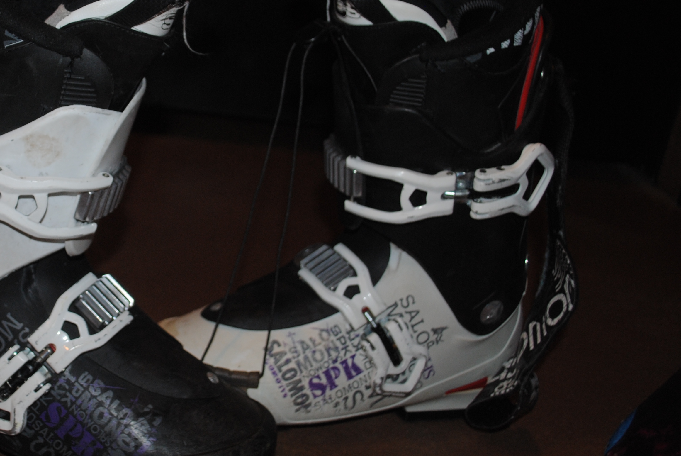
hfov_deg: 35.1
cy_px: 177
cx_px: 141
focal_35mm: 55
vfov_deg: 24.6
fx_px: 1042
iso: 200
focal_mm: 22
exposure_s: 1/60
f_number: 4
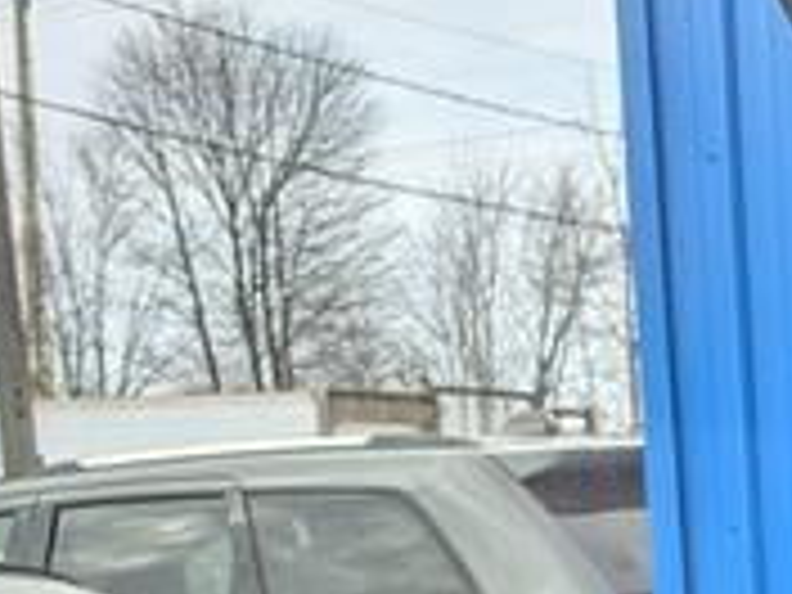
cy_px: 1894
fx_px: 4164
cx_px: 1010
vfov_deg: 7.1
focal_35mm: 182
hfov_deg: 10.6
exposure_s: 1/253
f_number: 1.89
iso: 35
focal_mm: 5.43
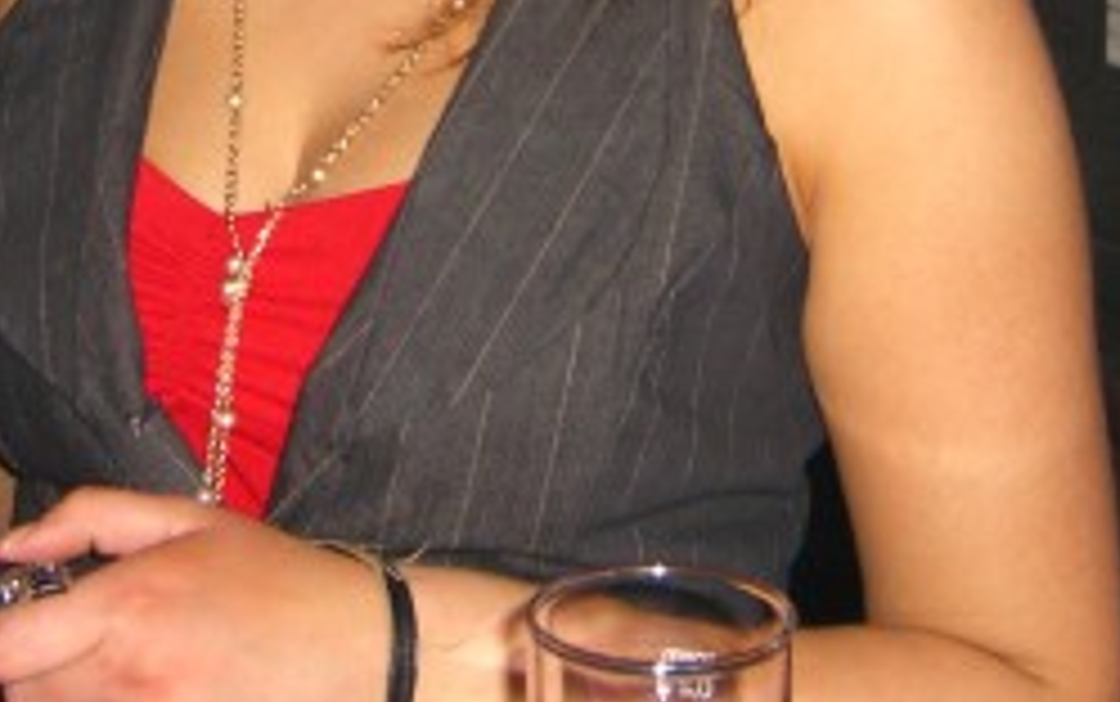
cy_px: -220
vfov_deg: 13.0
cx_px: 549
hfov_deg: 21.4
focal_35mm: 97
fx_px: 2963
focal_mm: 7.9
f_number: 2.8
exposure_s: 1/60
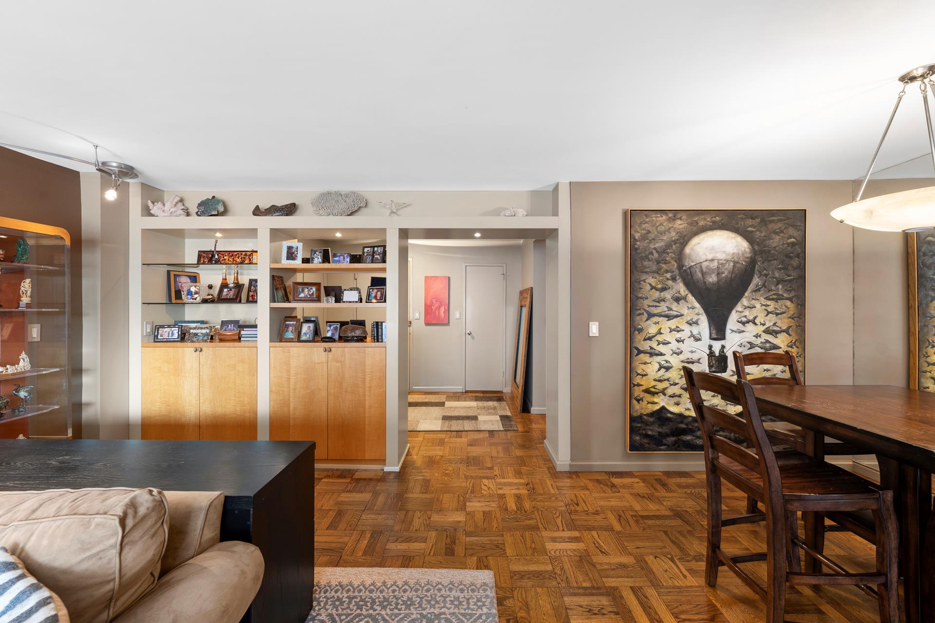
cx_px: 468
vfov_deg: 81.2
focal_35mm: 14
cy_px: 312
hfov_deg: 104.3
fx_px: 364
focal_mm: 14
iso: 320
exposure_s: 1/1.67
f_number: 8
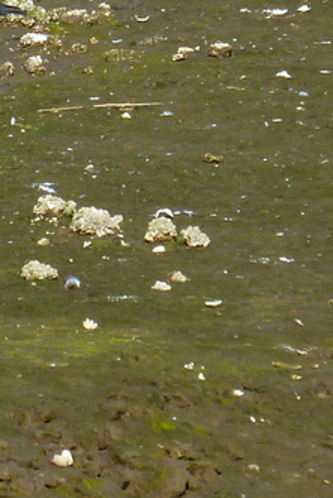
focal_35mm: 1001
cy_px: -123
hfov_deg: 1.4
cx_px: -102
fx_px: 13859
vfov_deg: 2.1
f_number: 5.9
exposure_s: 1/160
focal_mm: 36
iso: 80
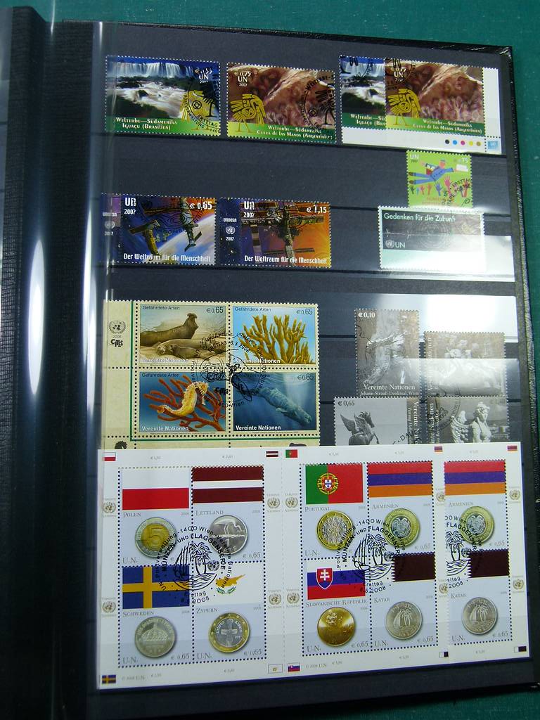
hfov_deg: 41.8
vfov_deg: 54.0
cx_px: 270
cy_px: 360
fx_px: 707
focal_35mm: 34
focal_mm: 6.1
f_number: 3
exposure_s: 1/100
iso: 100
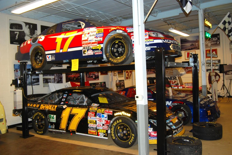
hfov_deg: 53.8
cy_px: 78
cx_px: 117
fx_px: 229
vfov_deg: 37.3
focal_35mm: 36
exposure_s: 1/60
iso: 400
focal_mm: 23
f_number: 3.8
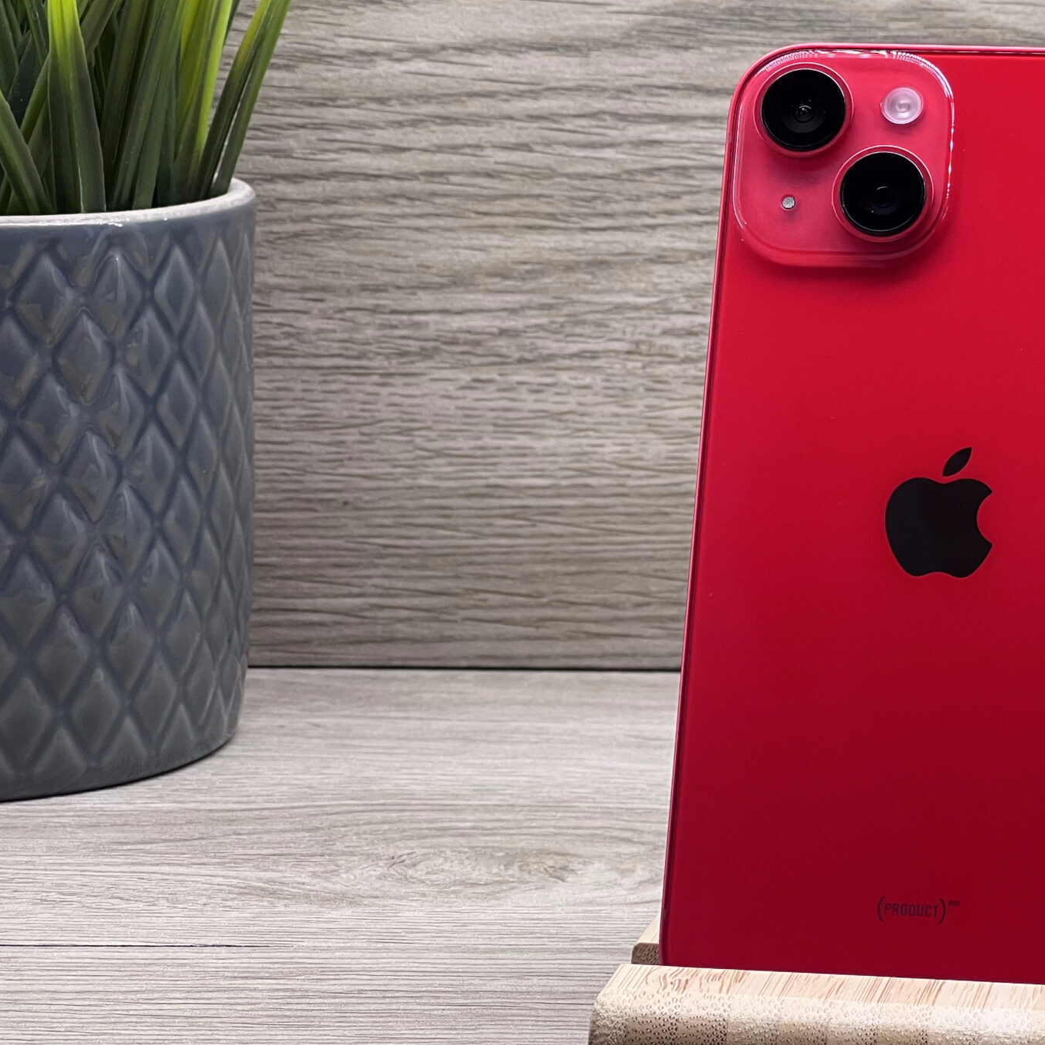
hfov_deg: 13.5
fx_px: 4372
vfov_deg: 13.6
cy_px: 422
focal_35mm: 128
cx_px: 935
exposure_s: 1/100
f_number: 2.8
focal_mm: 9
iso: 100
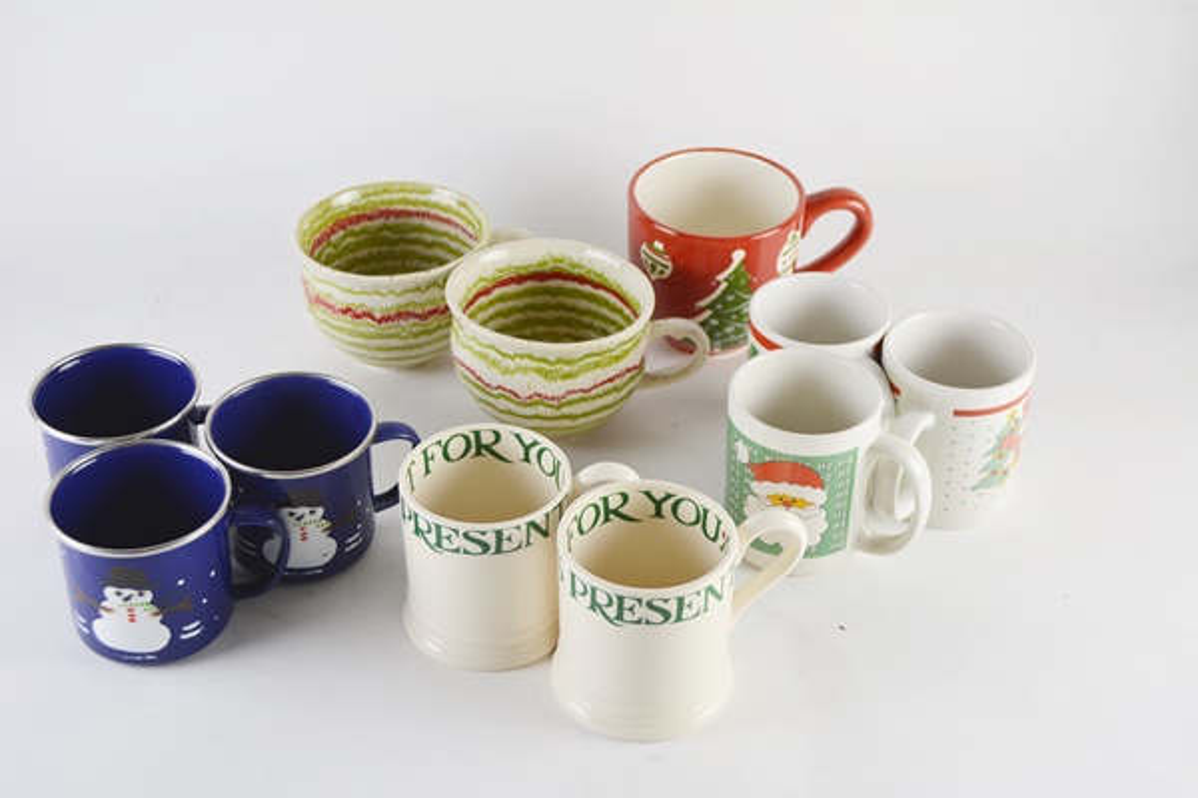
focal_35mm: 51
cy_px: 399
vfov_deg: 26.5
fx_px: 1697
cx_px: 599
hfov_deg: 38.9
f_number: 5.6
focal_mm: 34
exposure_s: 1/125
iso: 320
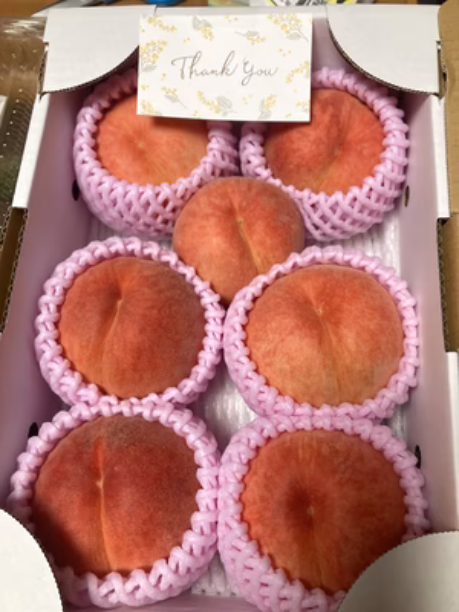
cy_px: 306
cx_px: 230
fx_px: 495
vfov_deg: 63.4
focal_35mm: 28
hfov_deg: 49.7
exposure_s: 1/50
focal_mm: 3.99
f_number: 1.8
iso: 160
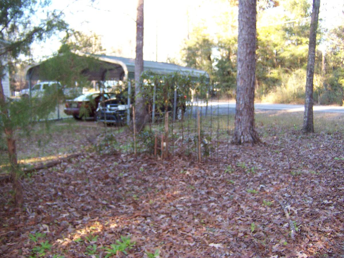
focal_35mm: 33
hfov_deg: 55.4
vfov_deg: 42.9
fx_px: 328
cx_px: 172
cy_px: 129
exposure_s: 1/125
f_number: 2.4
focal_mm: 5.5
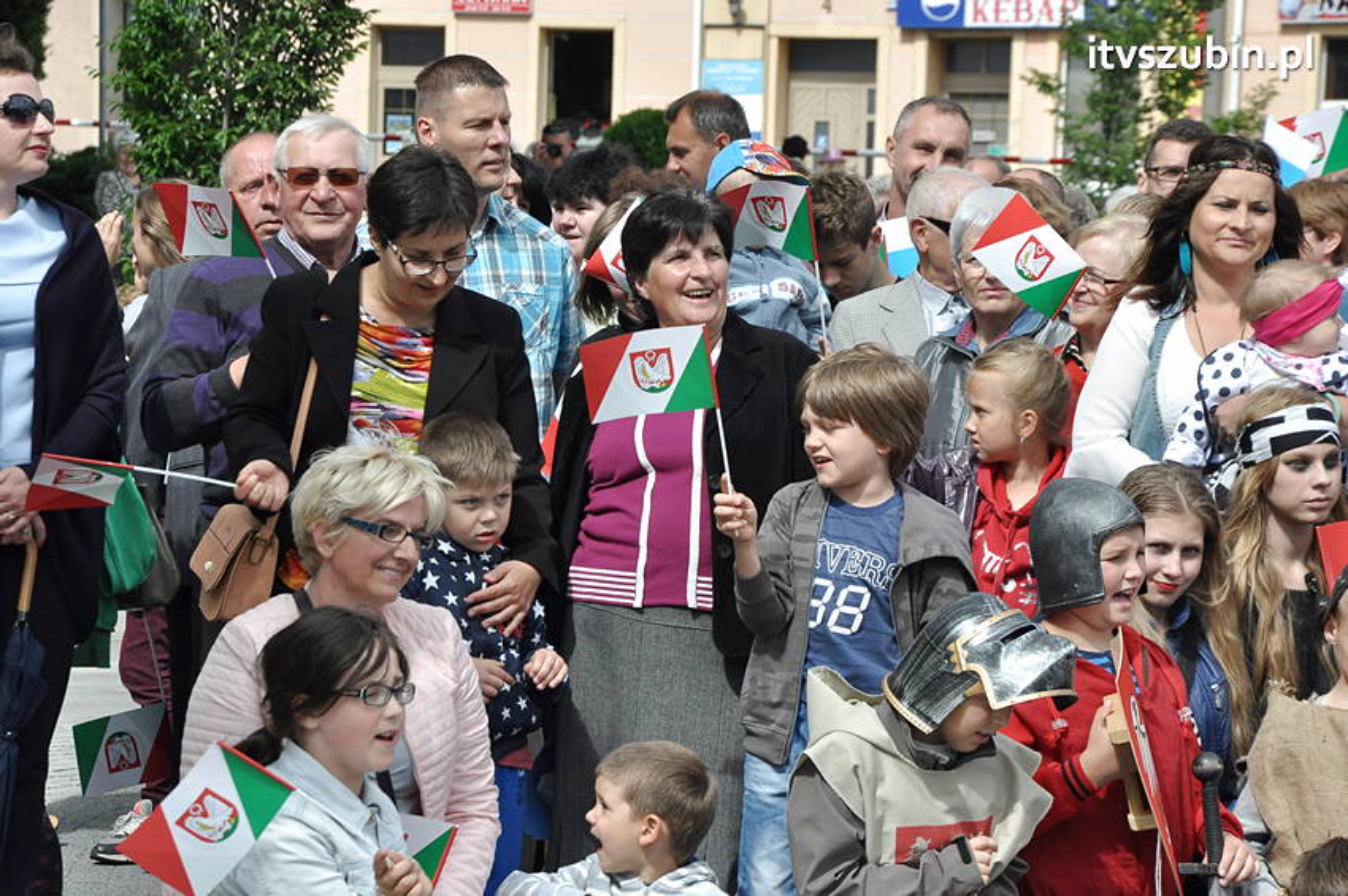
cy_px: 448
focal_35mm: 158
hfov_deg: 13.1
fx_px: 5892
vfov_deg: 8.7
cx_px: 674
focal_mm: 105
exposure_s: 1/2000
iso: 1250
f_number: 9
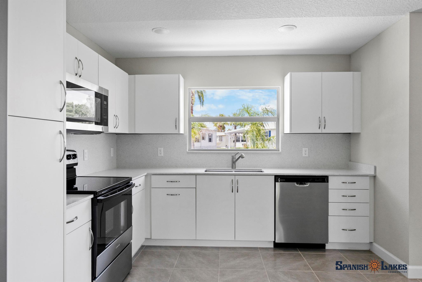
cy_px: 141
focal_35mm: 23
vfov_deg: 55.1
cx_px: 211
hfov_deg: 76.1
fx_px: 270
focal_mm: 23
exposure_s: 1/90
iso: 640
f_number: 8
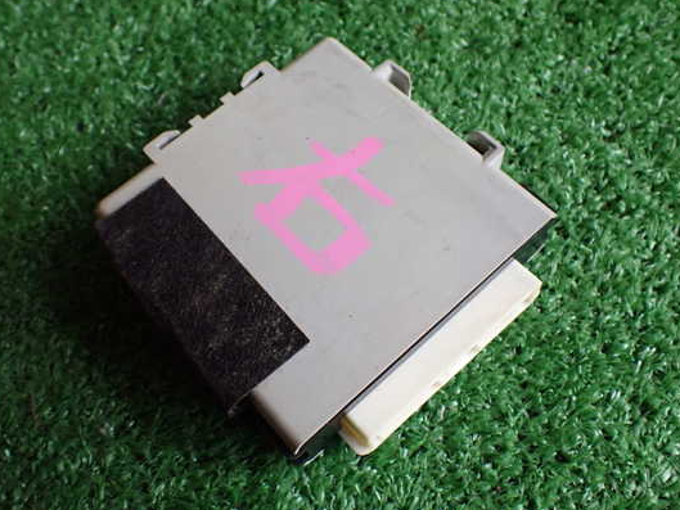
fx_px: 668
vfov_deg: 41.8
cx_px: 332
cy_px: 252
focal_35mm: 34
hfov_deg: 53.9
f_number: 2.3
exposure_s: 1/125
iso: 640
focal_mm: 5.4
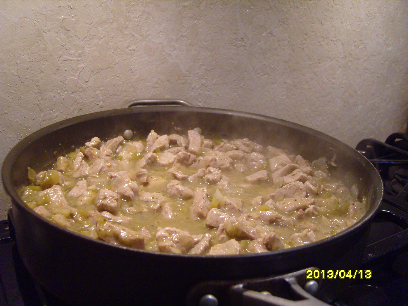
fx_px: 413
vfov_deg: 40.7
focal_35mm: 35
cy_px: 153
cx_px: 204
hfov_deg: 52.6
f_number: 2.8
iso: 200
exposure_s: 1/30
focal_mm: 7.4
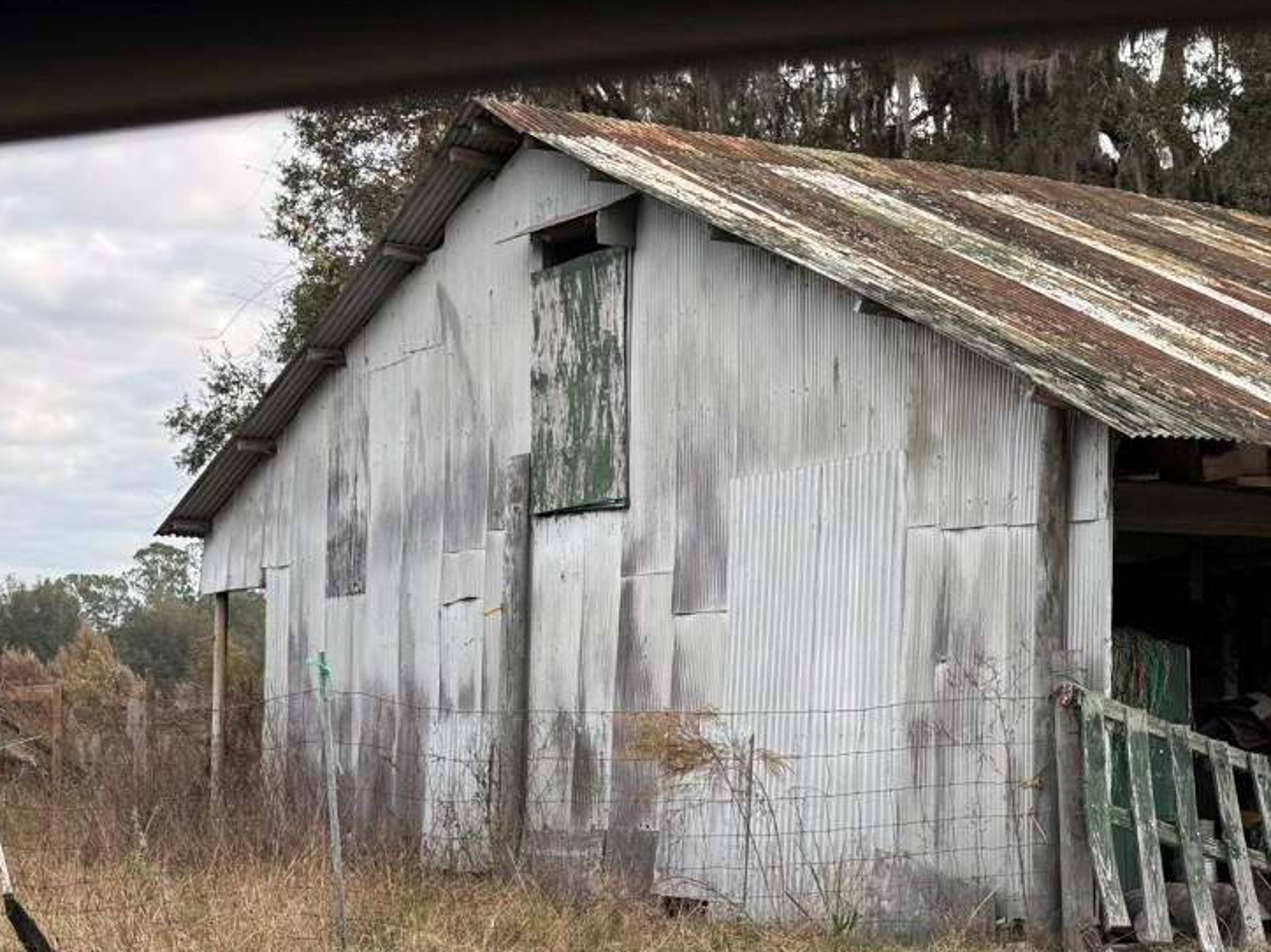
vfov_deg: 21.5
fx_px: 2496
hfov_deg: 28.6
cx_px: 598
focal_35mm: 68
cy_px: 636
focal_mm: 6.76
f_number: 1.78
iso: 80
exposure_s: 1/1484
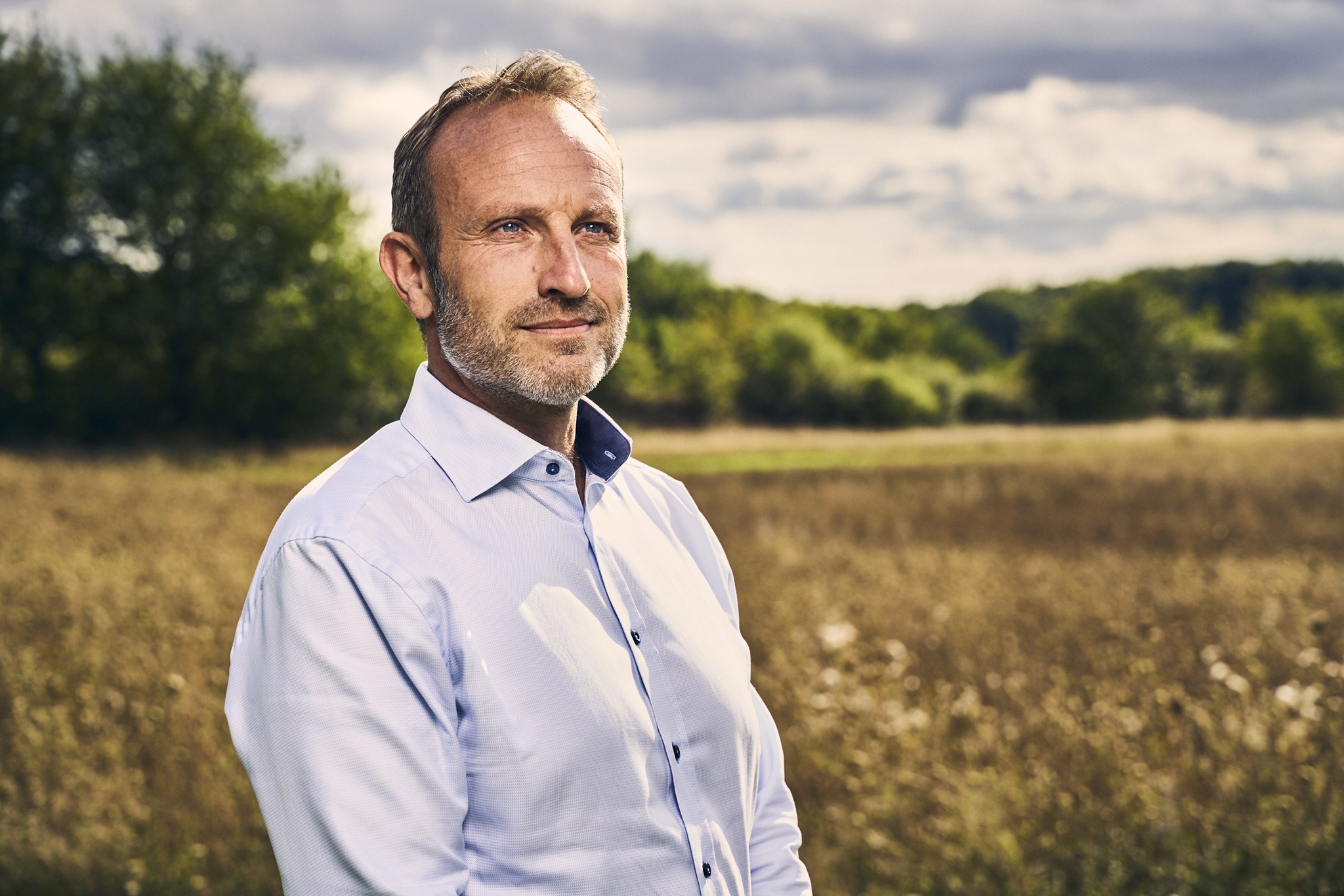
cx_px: 672
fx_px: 2800
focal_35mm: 75
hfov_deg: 27.0
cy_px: 448
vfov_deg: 18.2
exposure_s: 1/200
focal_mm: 75
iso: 100
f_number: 5.6
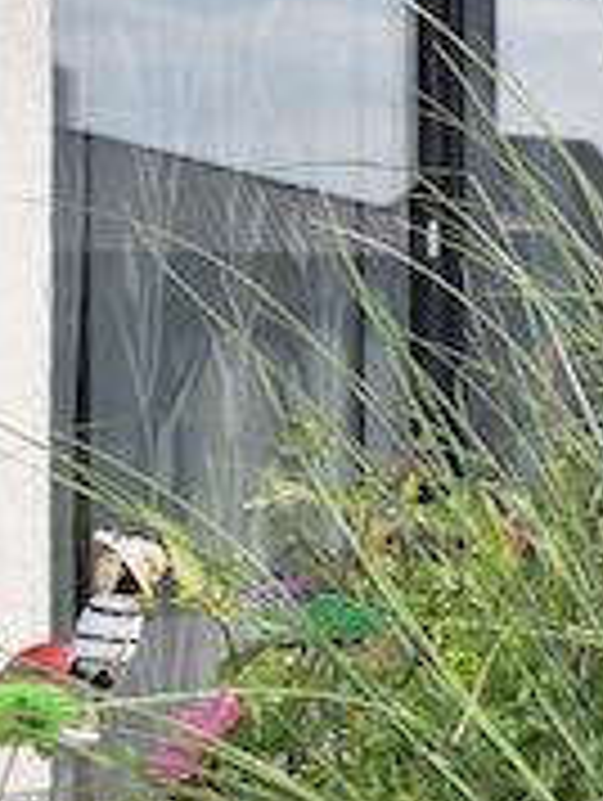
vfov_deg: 23.2
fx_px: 1923
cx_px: 1426
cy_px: 171
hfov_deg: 13.4
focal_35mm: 83
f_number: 11
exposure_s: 1/200
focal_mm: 16
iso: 100
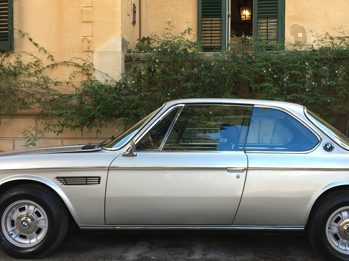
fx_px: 464
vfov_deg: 31.5
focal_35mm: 46
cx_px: 202
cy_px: 138
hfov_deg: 41.1
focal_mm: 4.15
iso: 32
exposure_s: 1/100
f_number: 2.2
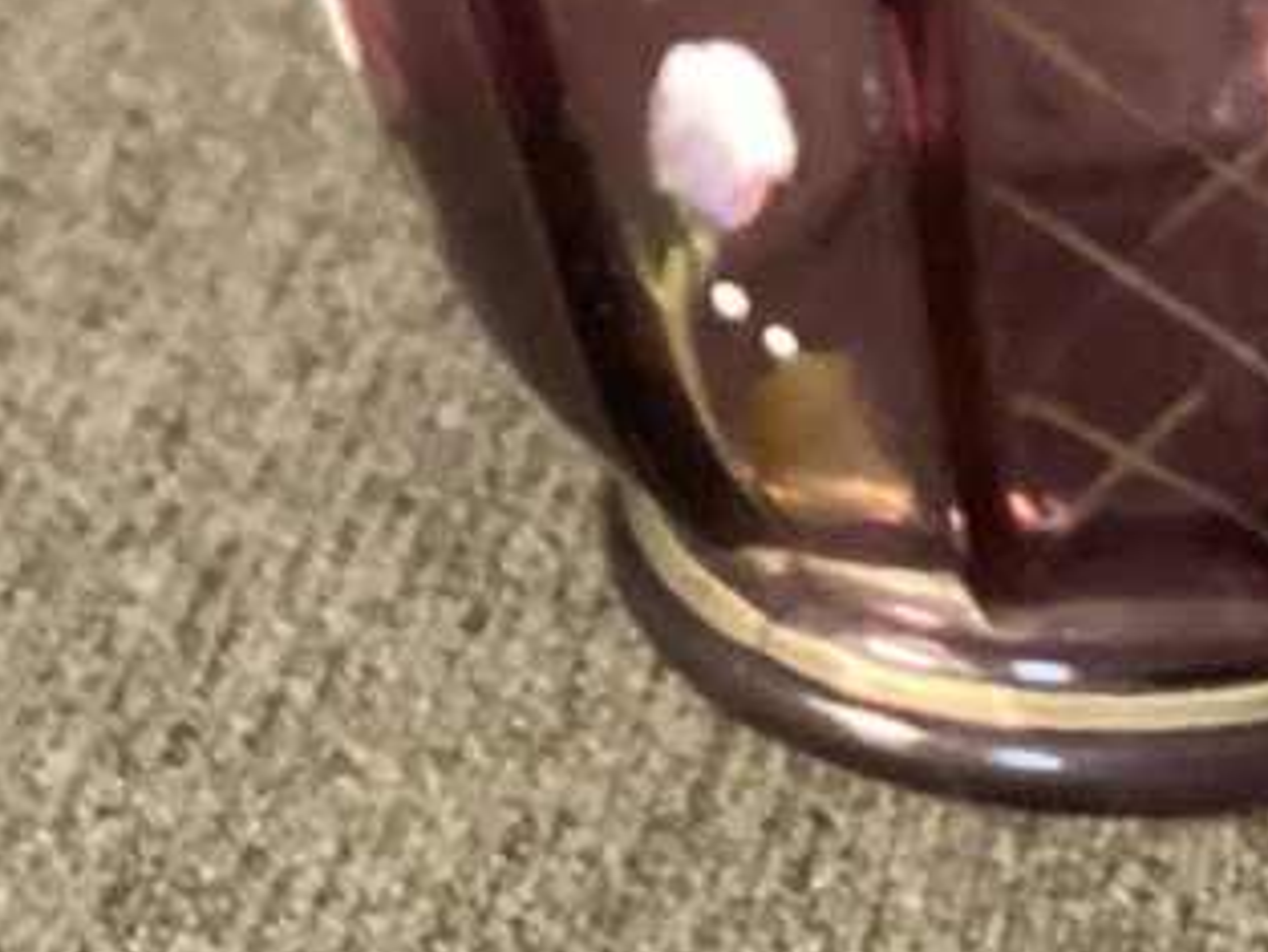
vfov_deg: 9.1
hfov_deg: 13.1
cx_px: 946
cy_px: -1124
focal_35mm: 150
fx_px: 5497
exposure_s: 1/30
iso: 400
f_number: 2.4
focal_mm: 3.3
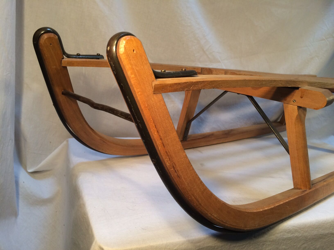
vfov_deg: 48.2
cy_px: 125
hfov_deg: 61.7
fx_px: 280
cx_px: 167
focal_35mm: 29
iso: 50
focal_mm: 4.15
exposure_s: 1/33
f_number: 2.2
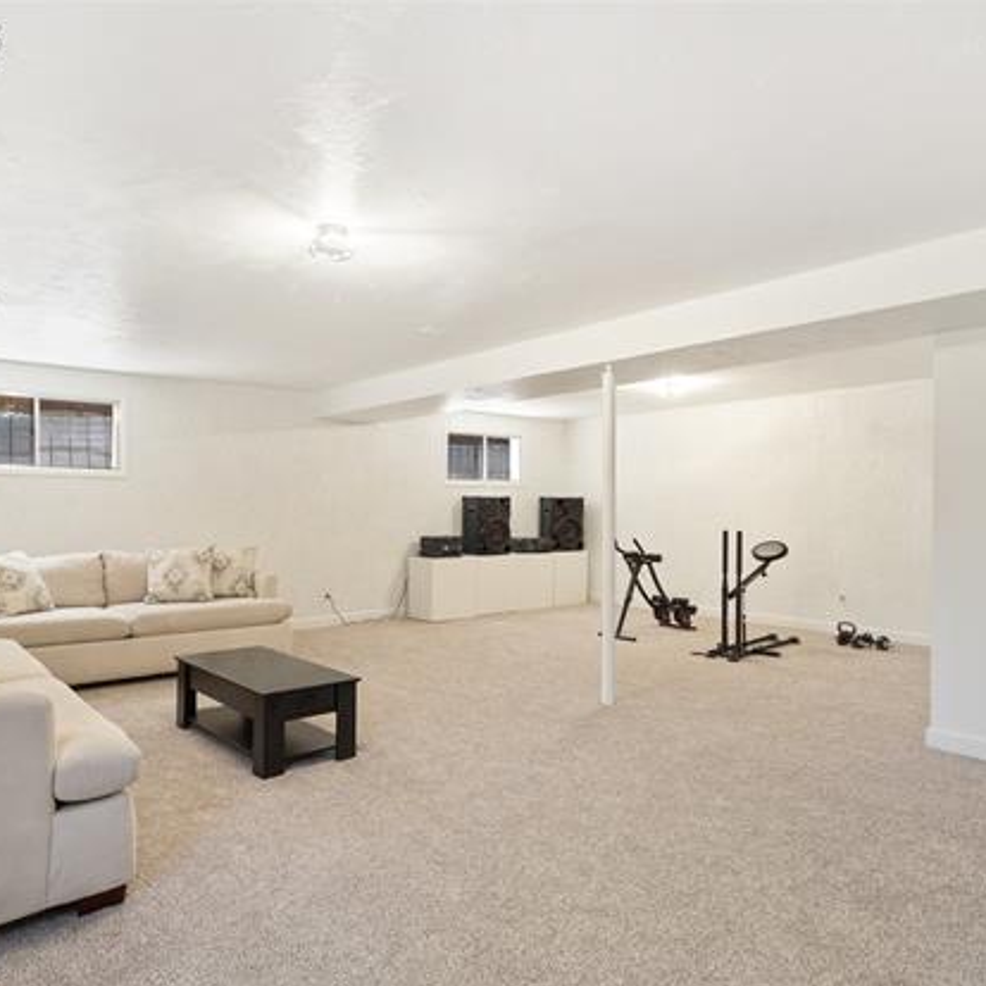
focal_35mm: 21
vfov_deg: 72.1
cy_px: 505
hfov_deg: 72.1
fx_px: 677
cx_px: 464
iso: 200
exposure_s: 1/4
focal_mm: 16
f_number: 6.3
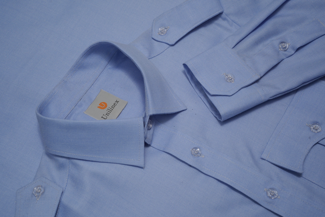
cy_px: 108
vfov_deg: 27.0
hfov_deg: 39.6
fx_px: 451
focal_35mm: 50
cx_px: 162
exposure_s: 1/125
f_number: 10
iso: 800
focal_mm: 50
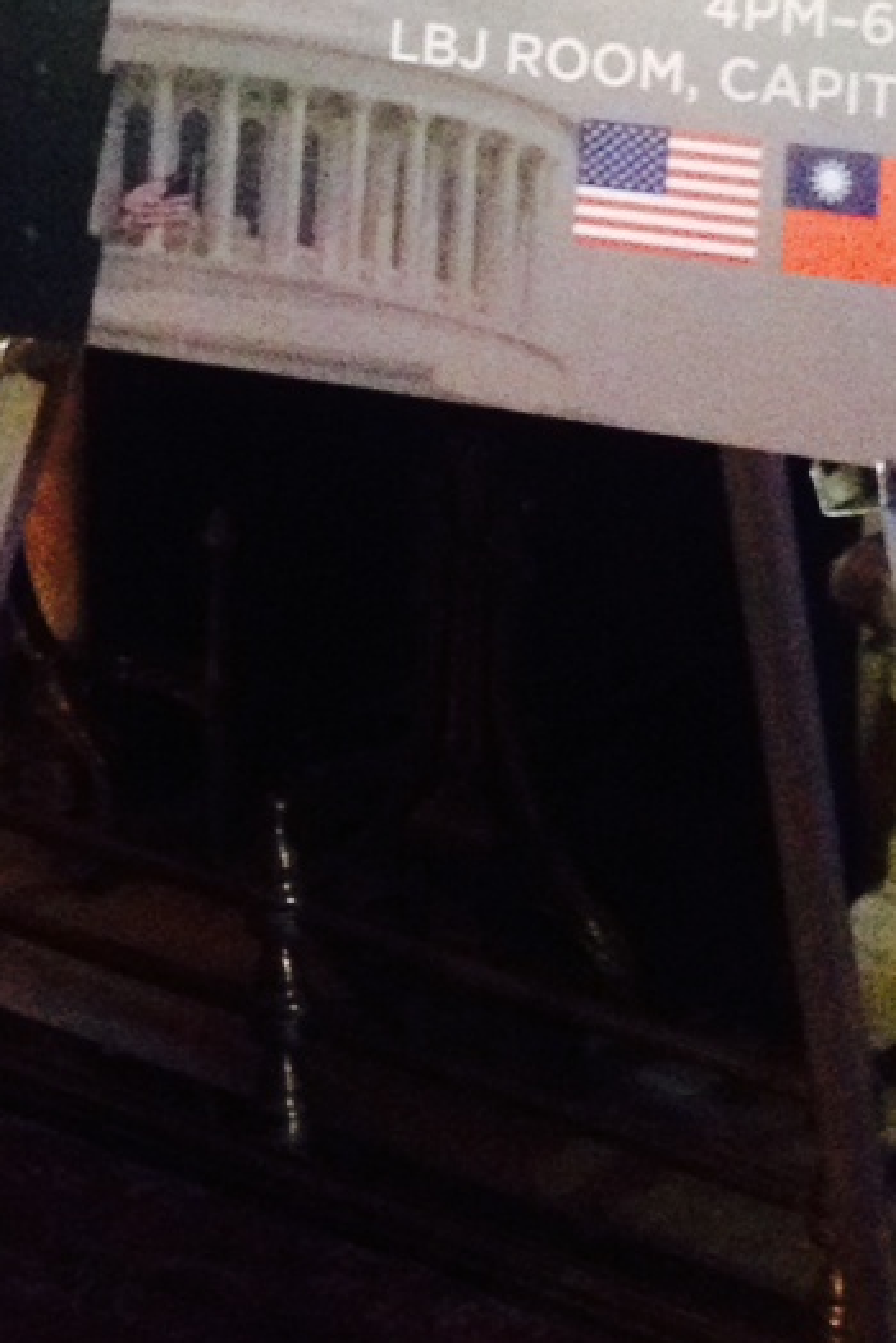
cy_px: -466
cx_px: -143
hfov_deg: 9.5
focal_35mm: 142
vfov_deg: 13.8
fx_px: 5301
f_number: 2.4
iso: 500
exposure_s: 1/15
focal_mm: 4.28
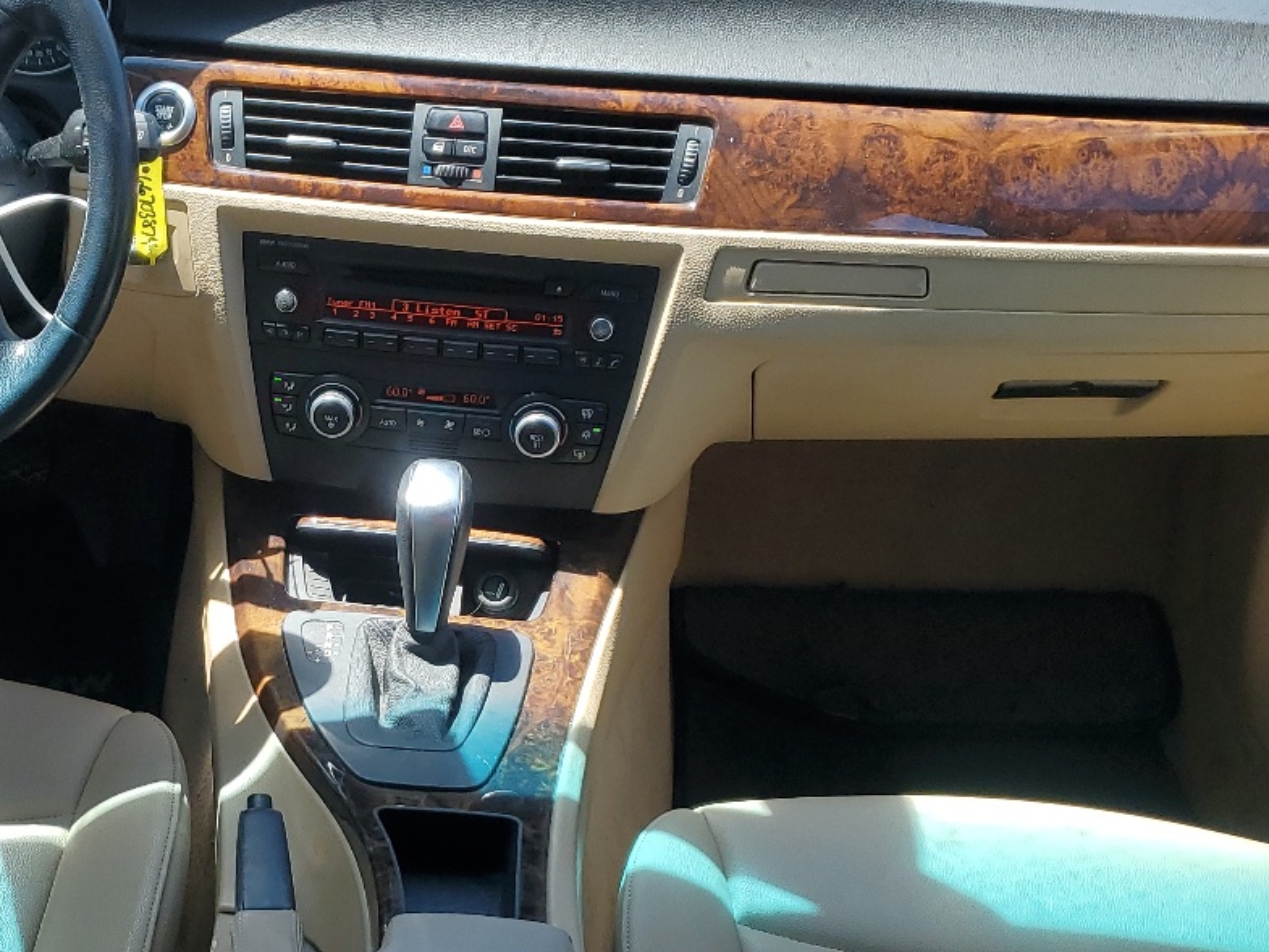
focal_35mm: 53
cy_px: 731
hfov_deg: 35.7
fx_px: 1943
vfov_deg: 27.1
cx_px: 382
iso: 50
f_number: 1.5
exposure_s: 1/588
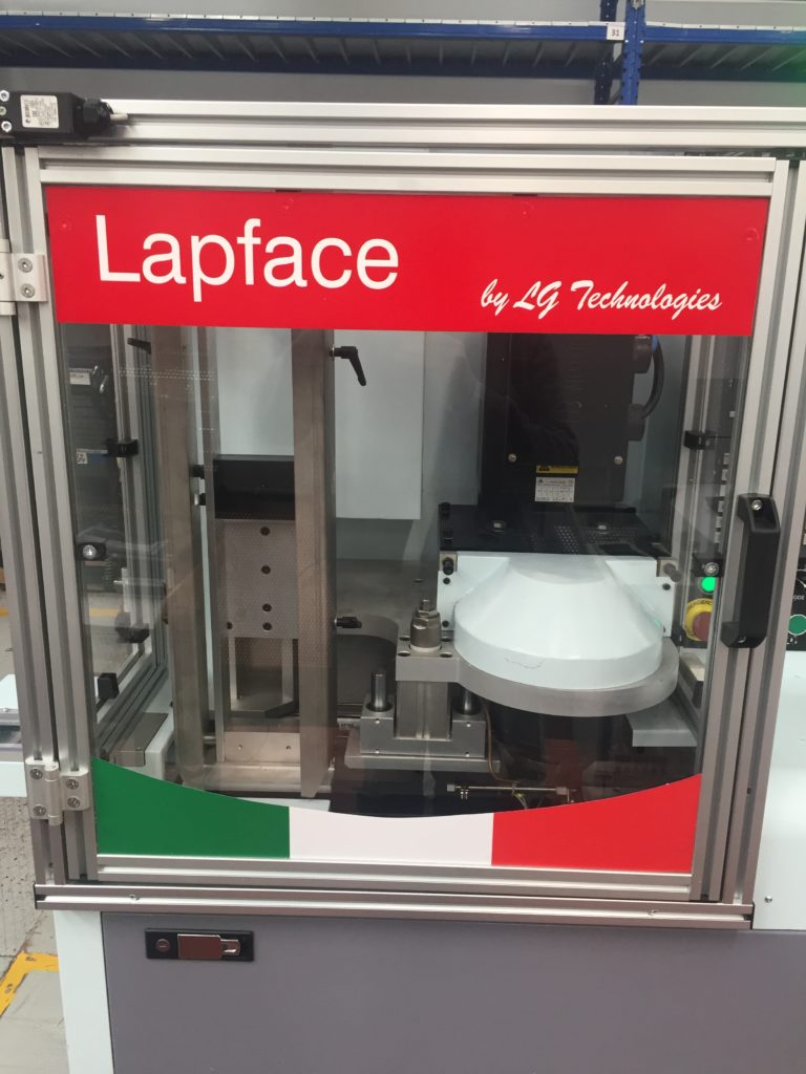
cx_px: 403
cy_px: 537
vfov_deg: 61.7
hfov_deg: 48.2
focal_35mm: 29
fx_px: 900
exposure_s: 1/33
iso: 40
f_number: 2.2
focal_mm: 4.15
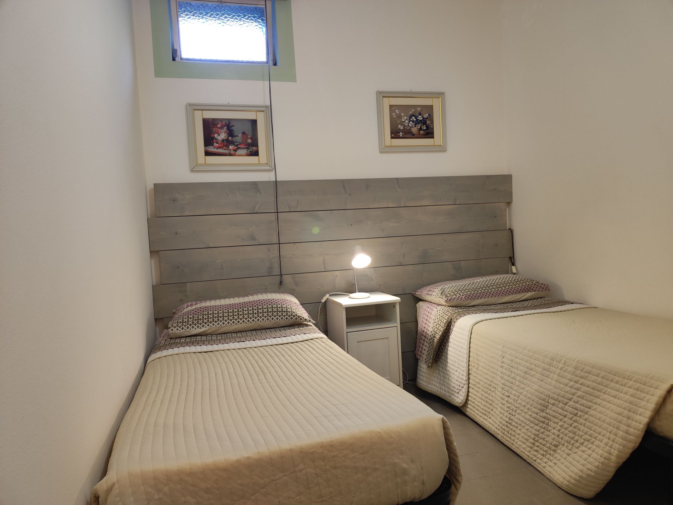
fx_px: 486
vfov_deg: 54.9
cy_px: 252
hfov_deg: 69.4
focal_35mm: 25
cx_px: 336
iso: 505
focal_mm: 4.7
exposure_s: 1/50
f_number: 1.79
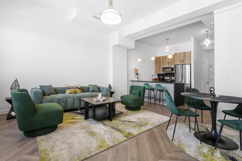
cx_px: 121
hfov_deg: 96.7
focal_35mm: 16
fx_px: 108
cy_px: 80
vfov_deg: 73.8
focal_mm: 16
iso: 500
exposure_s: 1
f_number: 22
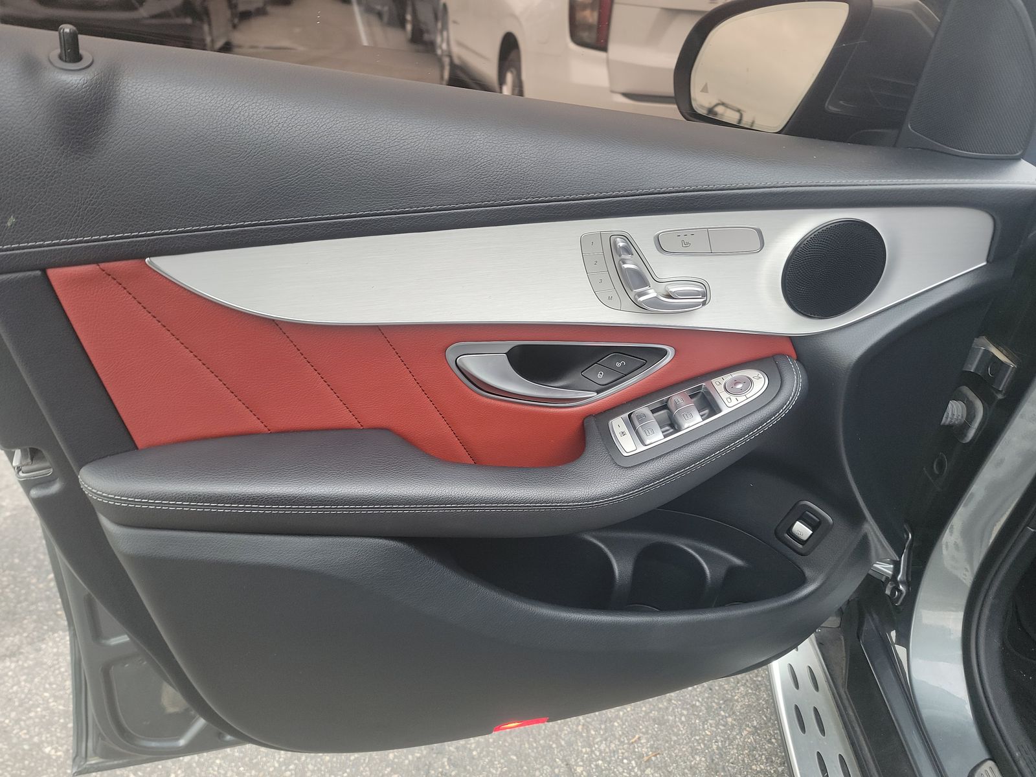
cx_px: 518
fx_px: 718
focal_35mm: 24
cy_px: 388
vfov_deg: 56.8
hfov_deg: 71.6
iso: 115
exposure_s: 1/59
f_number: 1.8
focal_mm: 6.7
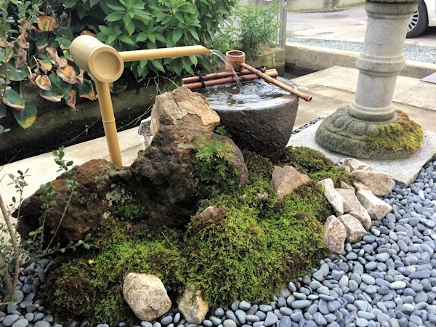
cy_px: 164
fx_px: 365
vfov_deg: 48.2
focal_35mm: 29
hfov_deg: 61.7
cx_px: 218
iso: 160
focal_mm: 4.15
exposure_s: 1/30
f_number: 2.2
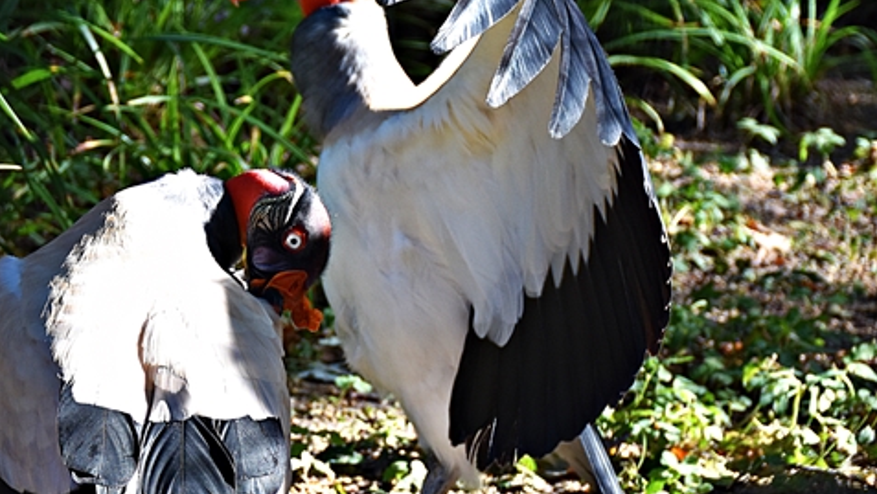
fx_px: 4863
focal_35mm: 209
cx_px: 335
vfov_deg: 5.8
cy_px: 278
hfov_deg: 10.3
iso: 400
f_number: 5
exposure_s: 1/400
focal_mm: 62
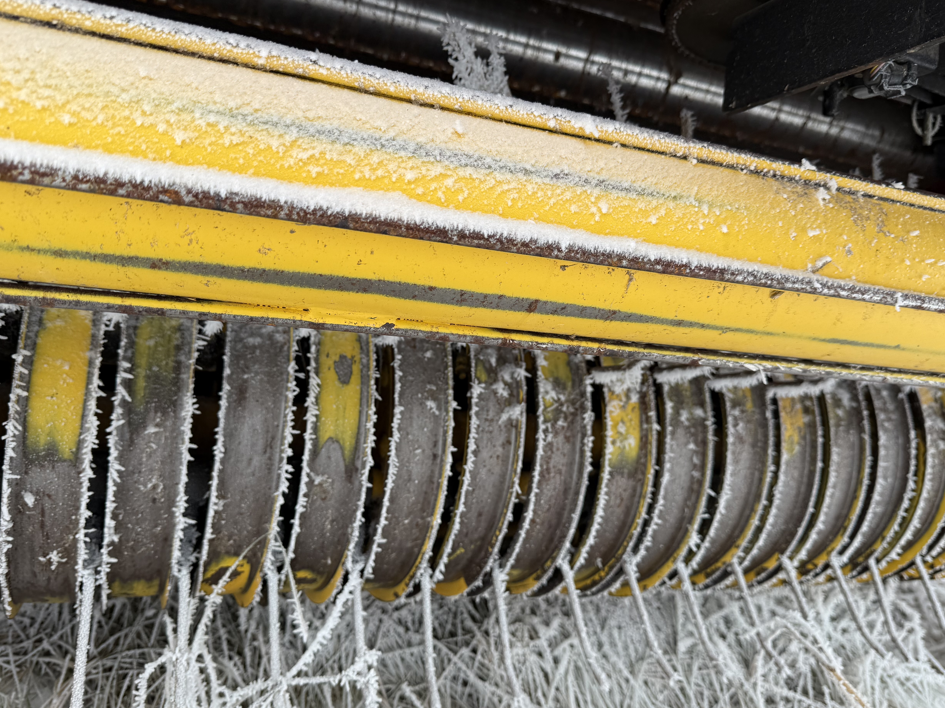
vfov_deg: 49.7
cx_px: 470
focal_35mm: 28
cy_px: 336
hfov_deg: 63.4
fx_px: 764
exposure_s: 1/671
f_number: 1.78
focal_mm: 6.76
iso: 80
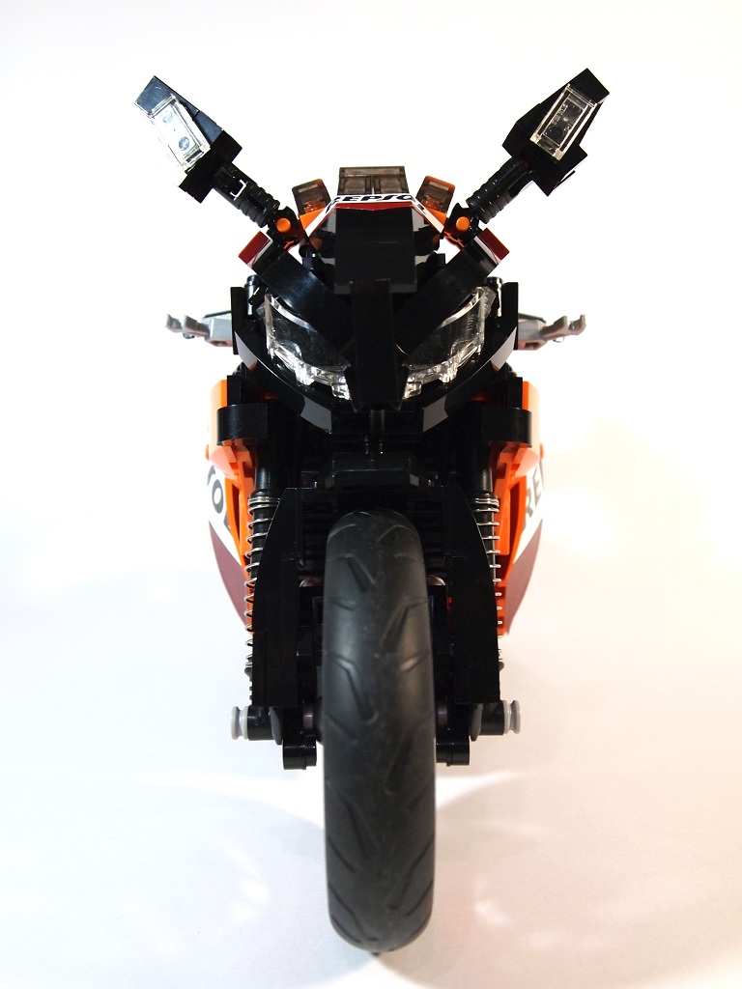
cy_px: 494
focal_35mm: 34
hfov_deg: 41.8
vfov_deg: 54.0
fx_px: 972
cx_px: 371
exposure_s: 1/60
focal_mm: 17
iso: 800
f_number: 4
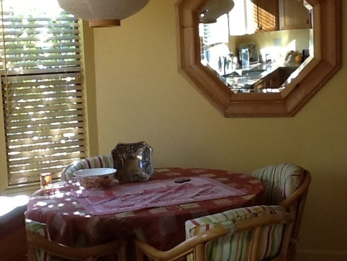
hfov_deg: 38.9
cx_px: 182
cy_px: 126
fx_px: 491
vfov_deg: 29.7
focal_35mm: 49
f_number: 2.4
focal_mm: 2.03
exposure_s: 1/120
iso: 100
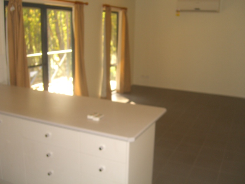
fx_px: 269
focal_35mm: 38
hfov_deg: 49.0
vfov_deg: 37.7
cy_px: 92
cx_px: 122
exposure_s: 1/60
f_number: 2.8
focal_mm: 7.9
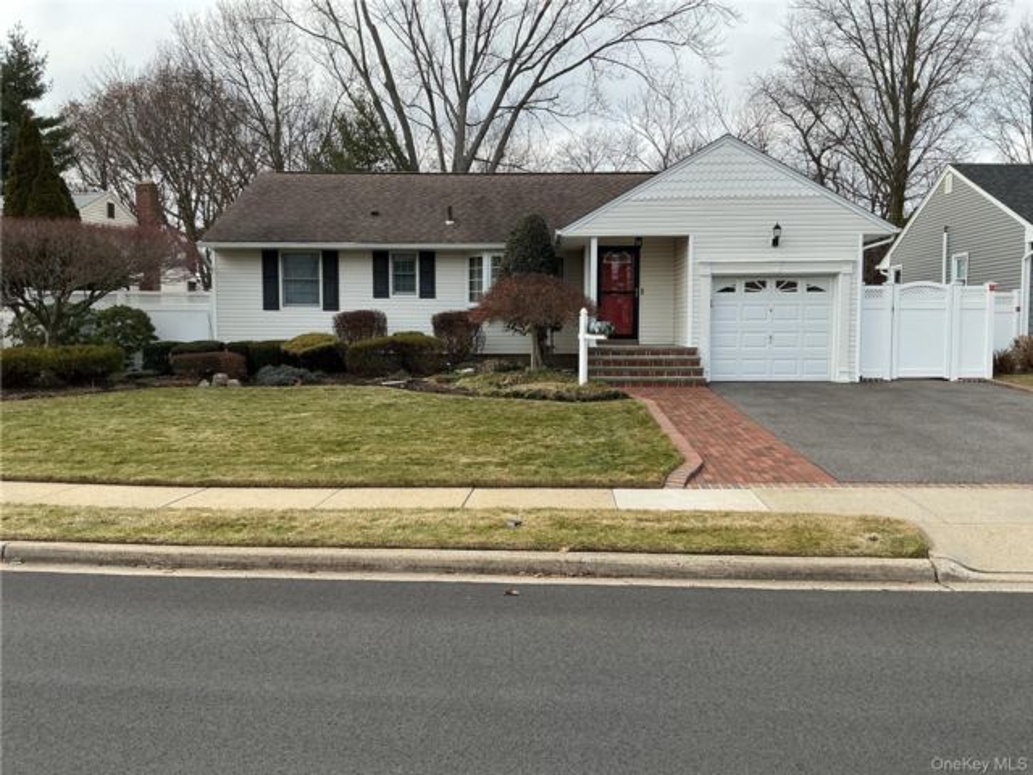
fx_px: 865
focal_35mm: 29
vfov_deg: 48.2
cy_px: 388
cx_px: 516
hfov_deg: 61.7
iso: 25
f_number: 1.8
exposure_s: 1/627
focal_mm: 3
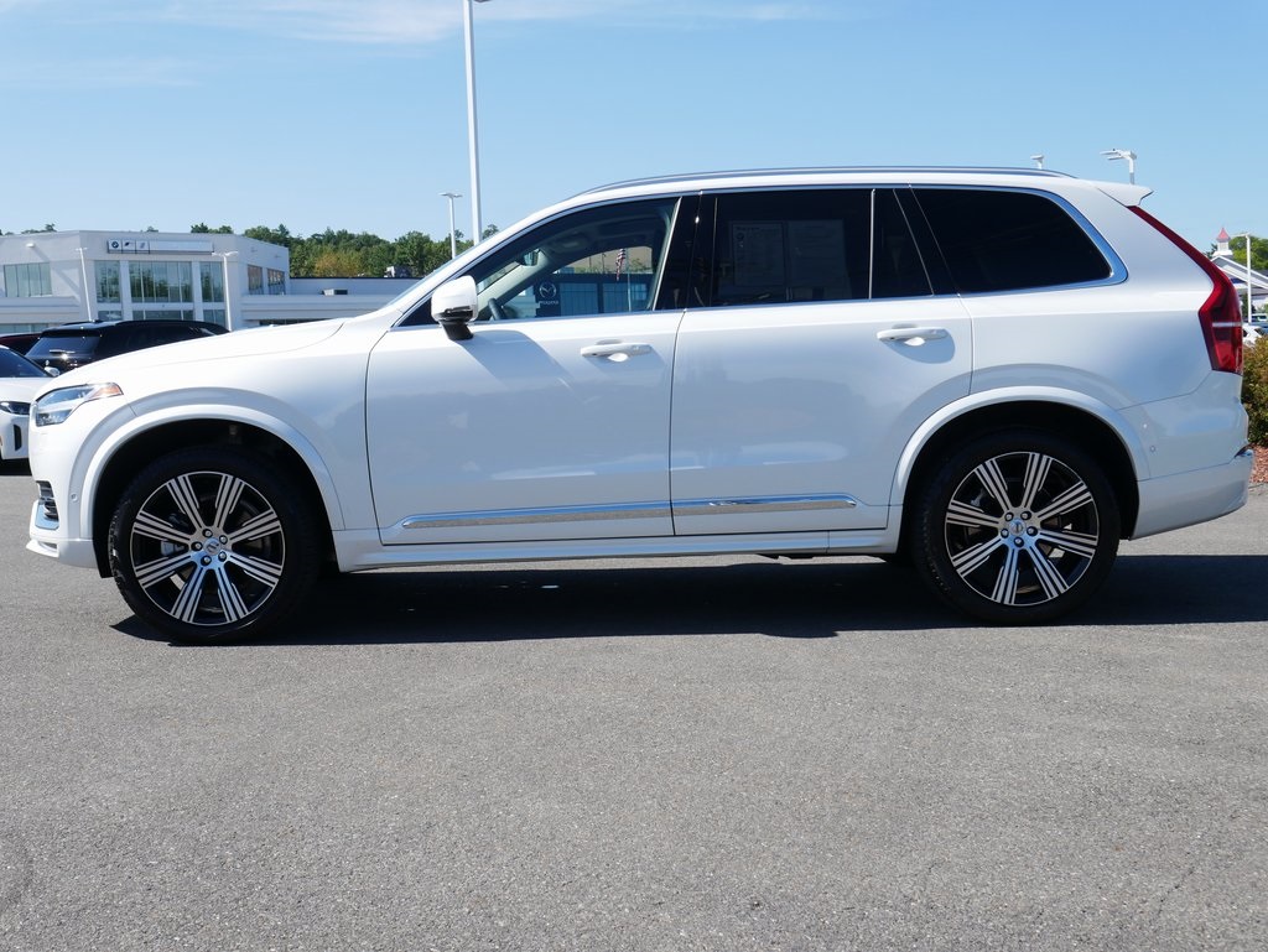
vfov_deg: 36.0
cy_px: 476
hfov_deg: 46.8
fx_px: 1466
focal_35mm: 40
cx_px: 634
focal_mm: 20
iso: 200
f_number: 8
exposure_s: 1/400
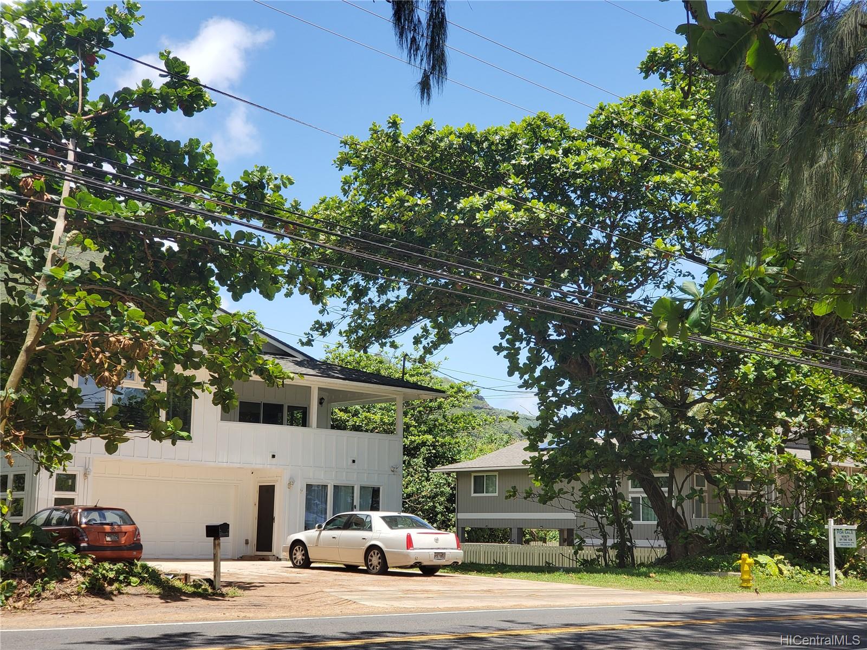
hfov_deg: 36.8
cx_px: 434
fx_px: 1302
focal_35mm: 52
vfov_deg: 28.0
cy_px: 325
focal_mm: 6
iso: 50
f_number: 2.4
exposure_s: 1/428
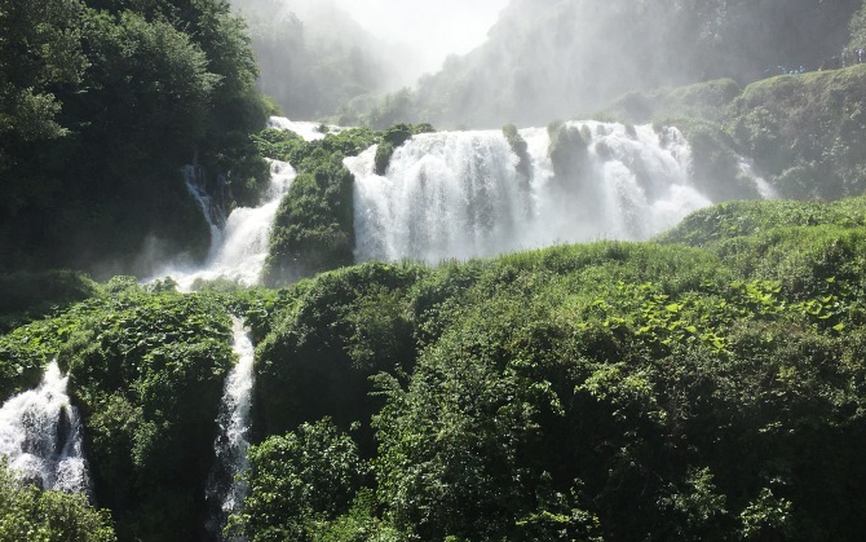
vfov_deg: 27.2
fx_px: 1109
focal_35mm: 47
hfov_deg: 42.6
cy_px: 157
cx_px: 388
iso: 25
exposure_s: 1/2079
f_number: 2.2
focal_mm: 4.15
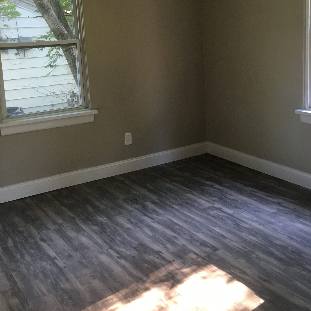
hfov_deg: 39.1
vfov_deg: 38.7
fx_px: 437
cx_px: 168
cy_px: 100
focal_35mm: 43
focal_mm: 4.15
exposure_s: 1/30
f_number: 2.2
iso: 80
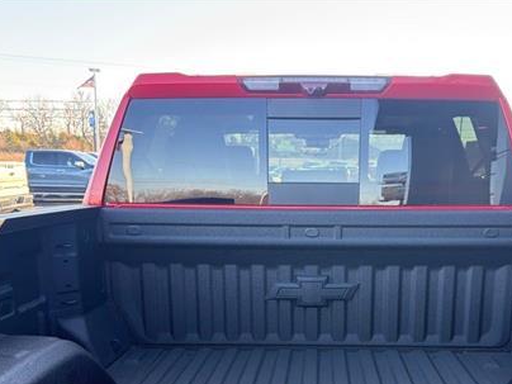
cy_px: 300
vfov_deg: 36.6
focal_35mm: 38
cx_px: 317
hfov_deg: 48.6
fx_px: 562
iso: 320
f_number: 1.78
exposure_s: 1/695
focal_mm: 6.76
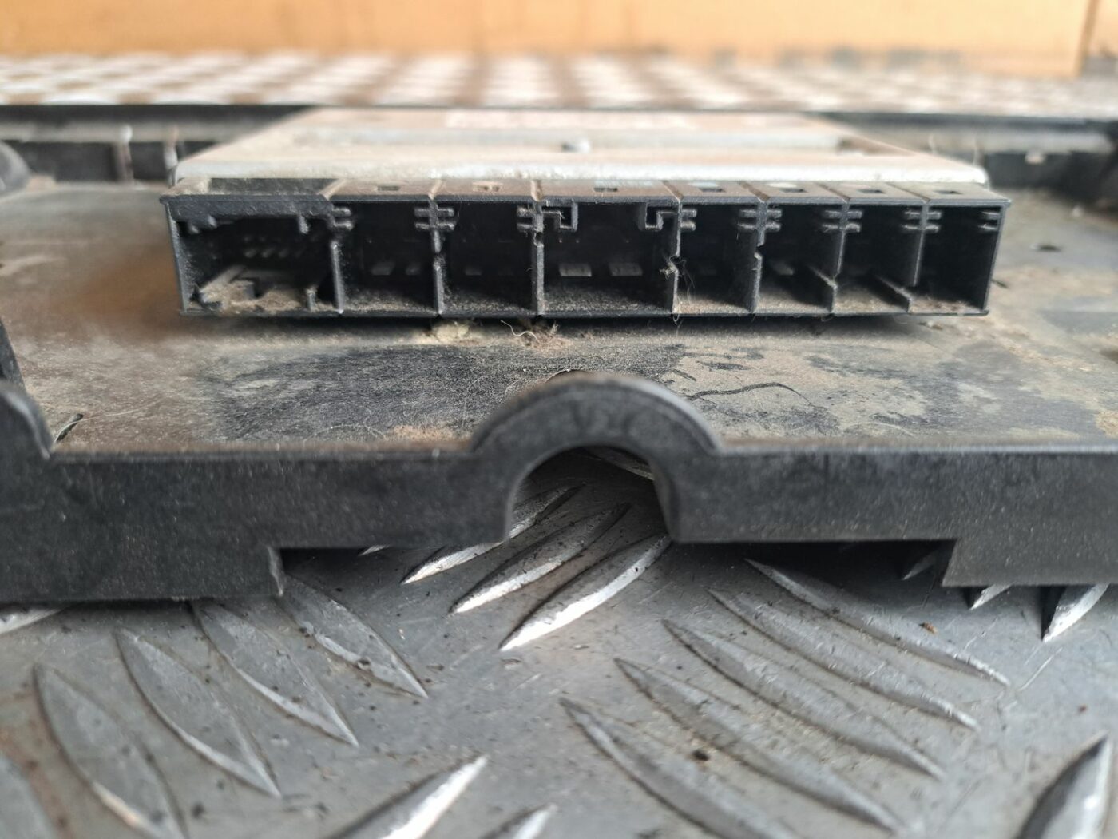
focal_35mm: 24
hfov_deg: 71.6
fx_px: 775
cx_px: 559
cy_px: 420
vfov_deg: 56.8
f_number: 1.8
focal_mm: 5.23
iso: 250
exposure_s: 1/60
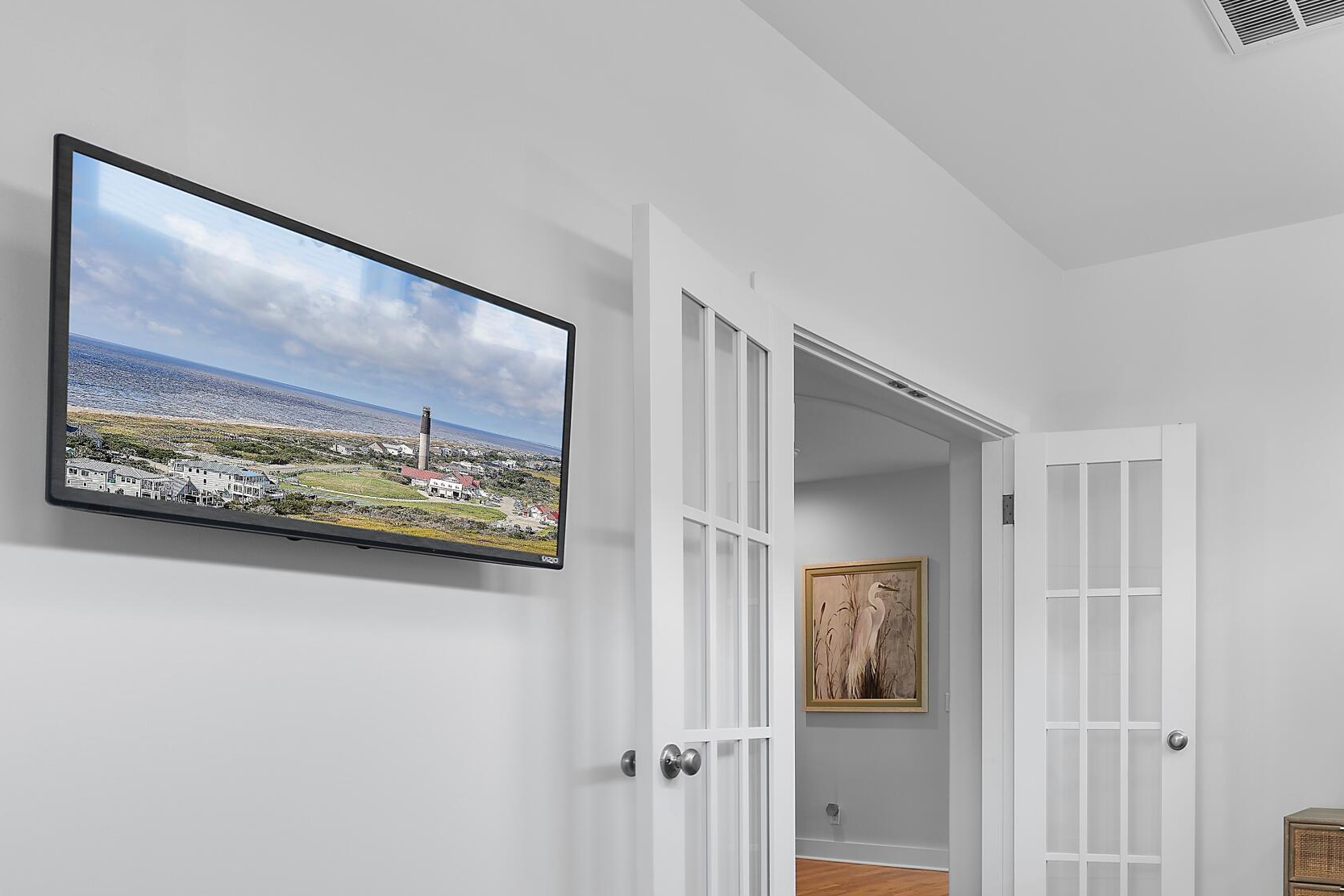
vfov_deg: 45.3
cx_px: 1013
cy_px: 726
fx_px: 1008
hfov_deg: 63.3
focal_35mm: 27
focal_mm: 10
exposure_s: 1/6
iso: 100
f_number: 4.5
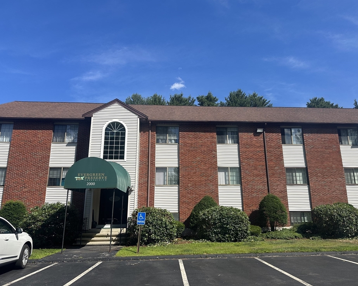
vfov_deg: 54.9
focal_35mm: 26
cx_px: 195
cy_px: 146
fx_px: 275
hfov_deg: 65.9
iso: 80
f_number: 1.78
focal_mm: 6.86
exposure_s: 1/4184
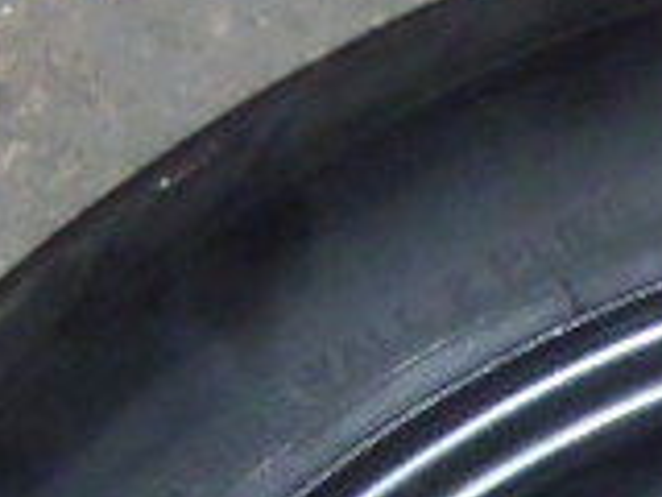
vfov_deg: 4.6
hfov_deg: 6.4
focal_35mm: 304
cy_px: 1727
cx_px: 1047
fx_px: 5814
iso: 320
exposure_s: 1/40
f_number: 4.6
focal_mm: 6.83
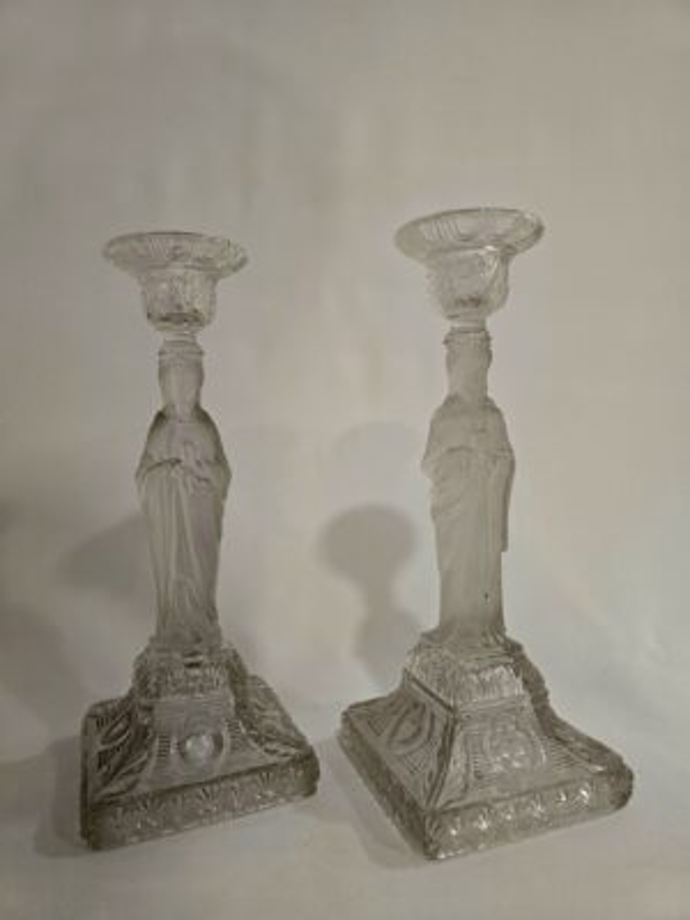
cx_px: 345
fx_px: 611
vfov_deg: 73.9
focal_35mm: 23
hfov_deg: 58.9
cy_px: 460
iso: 160
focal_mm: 6.3
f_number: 1.7
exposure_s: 1/101
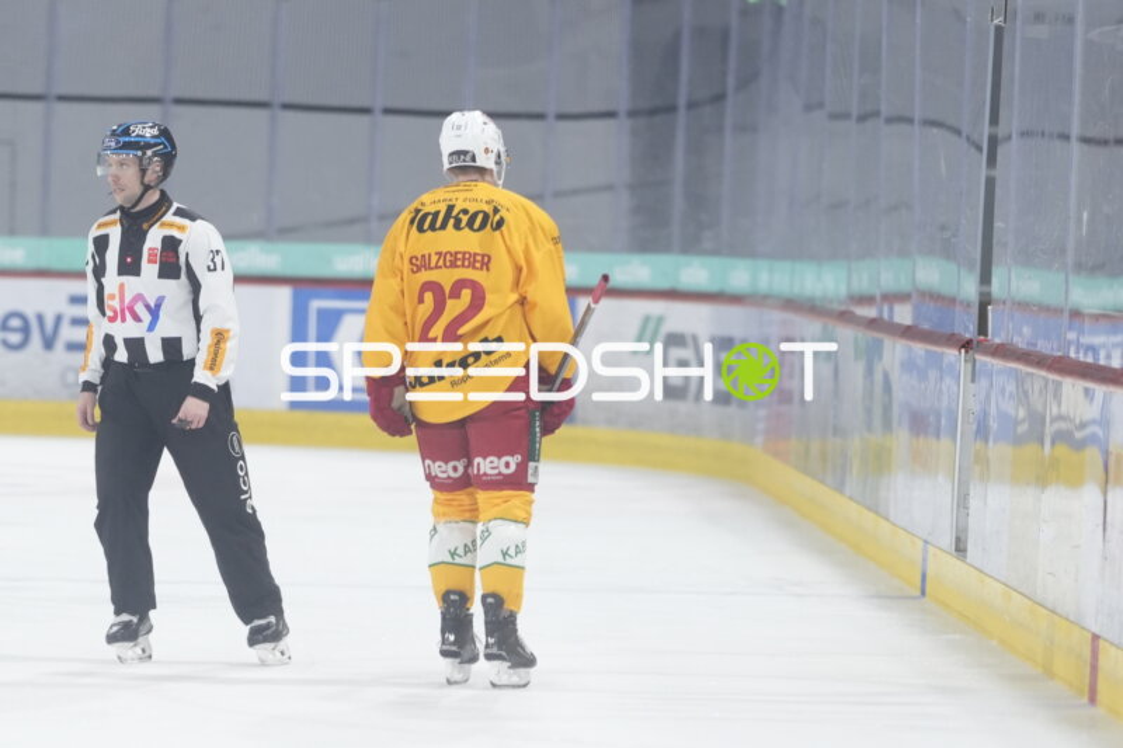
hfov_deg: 15.2
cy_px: 374
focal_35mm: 135
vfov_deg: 10.2
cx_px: 562
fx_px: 4210
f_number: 1.8
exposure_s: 1/2000
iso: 1600
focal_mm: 135
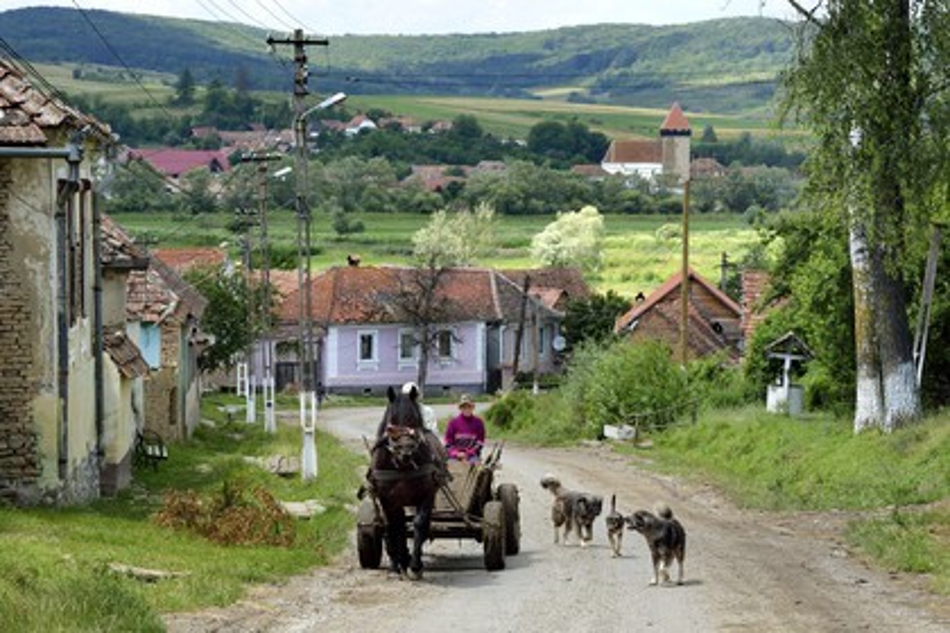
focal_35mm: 102
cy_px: 316
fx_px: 2691
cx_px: 475
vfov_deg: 13.4
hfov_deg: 20.0
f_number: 10
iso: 400
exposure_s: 1/400
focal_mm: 102
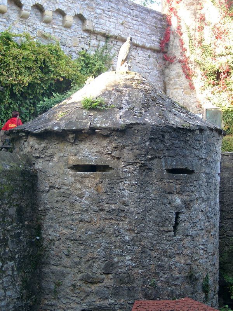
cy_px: 156
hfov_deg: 21.3
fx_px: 619
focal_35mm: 69
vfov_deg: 28.2
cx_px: 116
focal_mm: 14.22
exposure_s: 1/55.2
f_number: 2
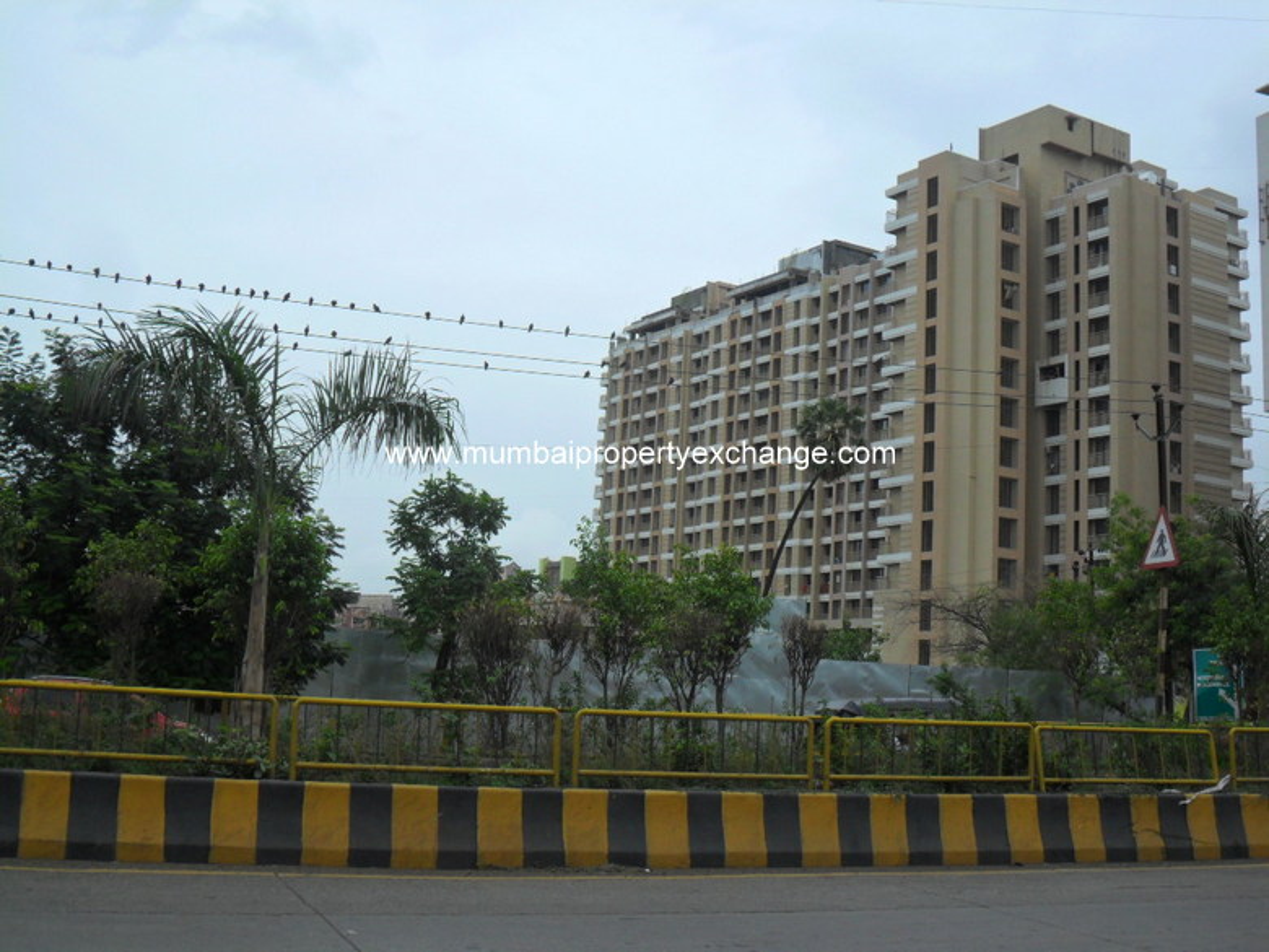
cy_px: 476
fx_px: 1613
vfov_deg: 32.9
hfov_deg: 42.9
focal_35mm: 44
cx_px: 634
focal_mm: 7.8
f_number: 4.5
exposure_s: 1/750
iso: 100
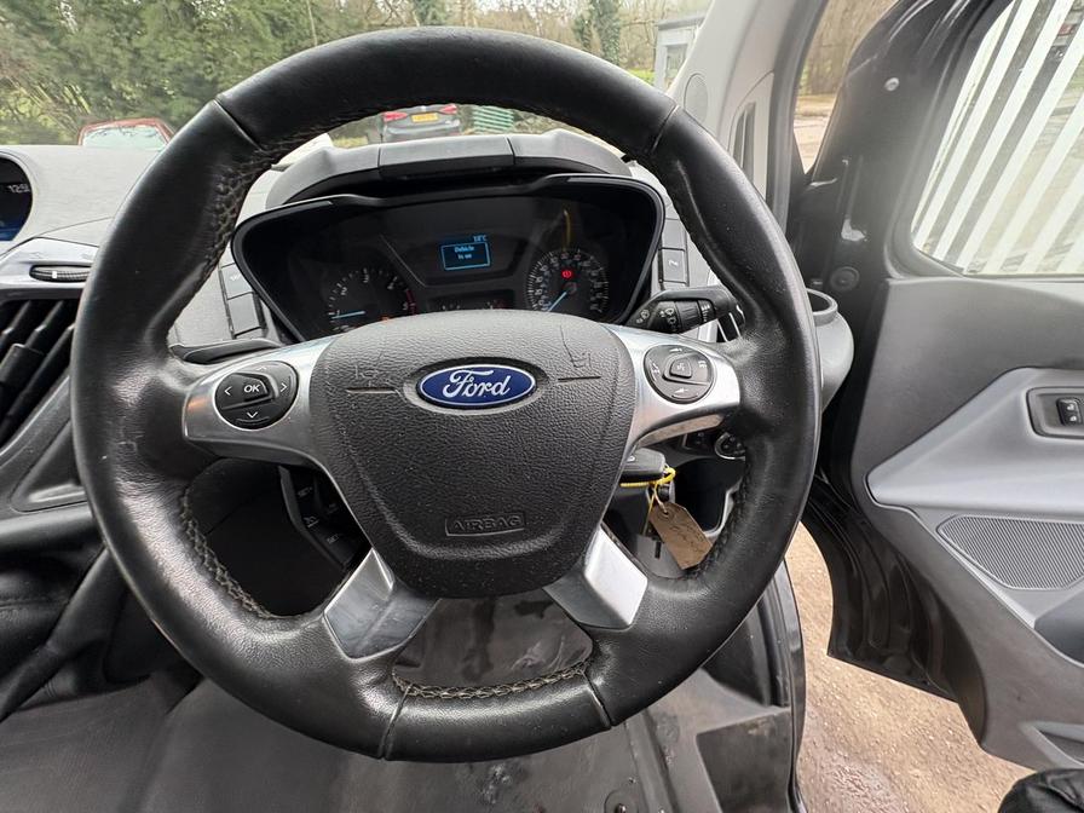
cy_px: 406
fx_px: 438
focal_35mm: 14
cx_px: 542
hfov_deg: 102.1
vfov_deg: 85.7
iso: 125
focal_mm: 2.22
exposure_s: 1/139
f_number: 2.2
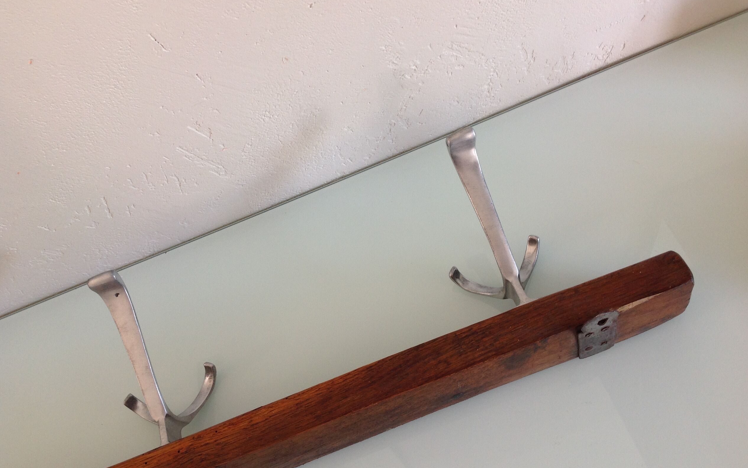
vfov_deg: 33.6
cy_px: 238
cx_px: 369
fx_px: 775
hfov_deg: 51.5
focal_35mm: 38
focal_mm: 4.28
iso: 64
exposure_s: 1/20
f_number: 2.4
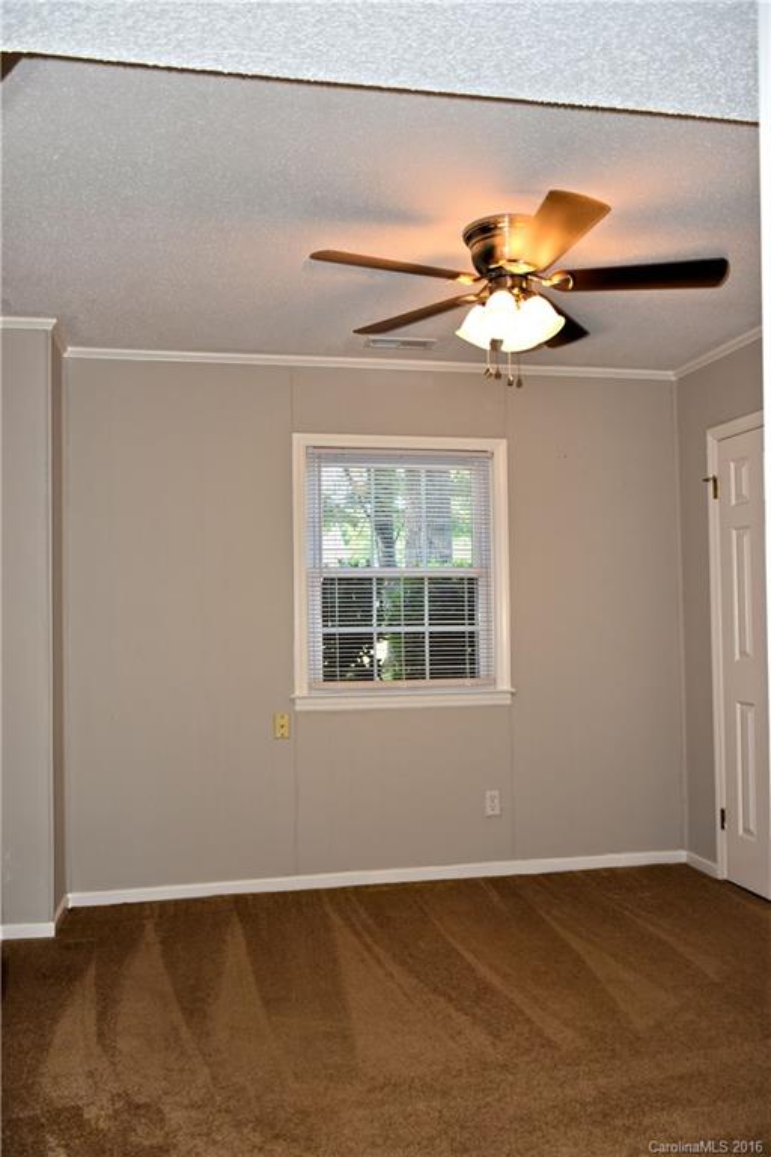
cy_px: 578
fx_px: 964
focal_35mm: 30
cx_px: 386
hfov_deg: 43.6
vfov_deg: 61.9
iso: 250
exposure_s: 1/60
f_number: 3.5
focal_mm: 20
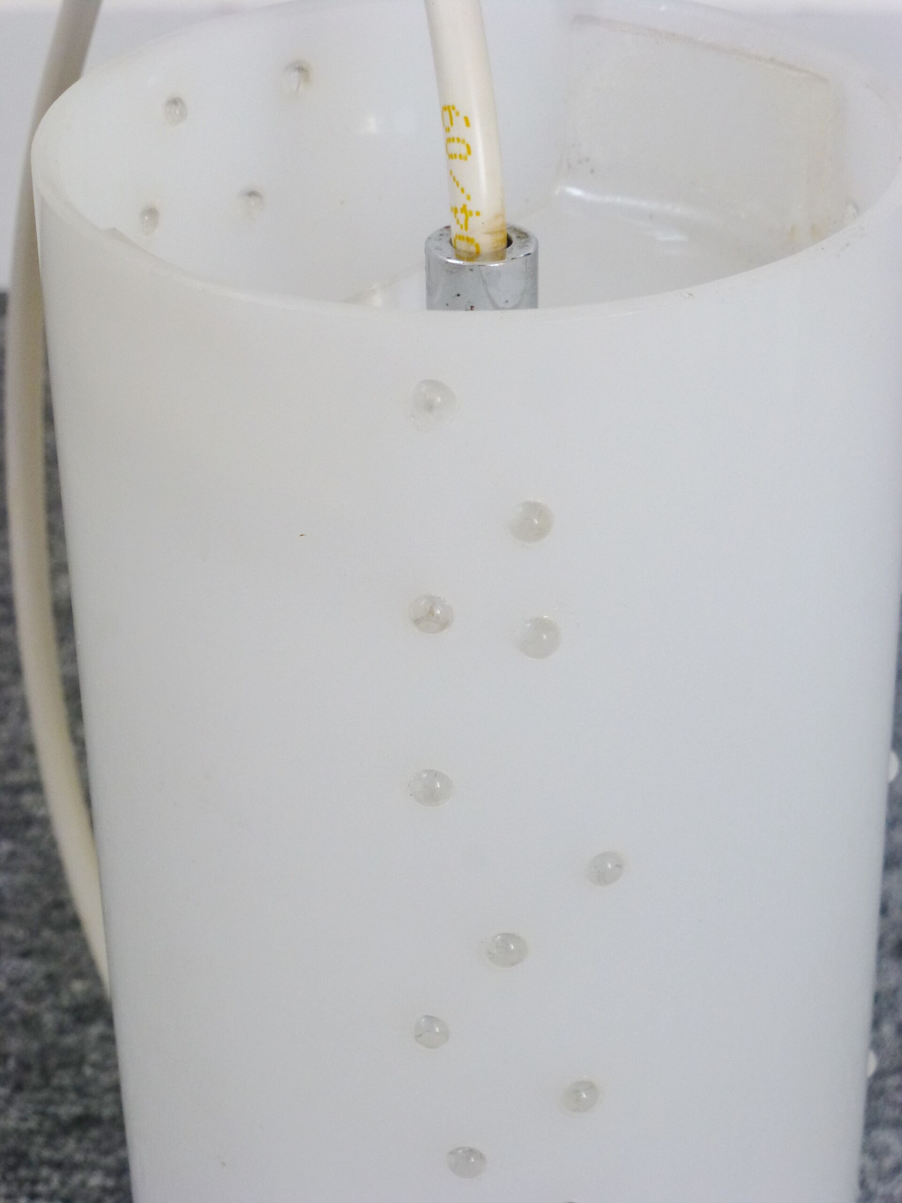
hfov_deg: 17.4
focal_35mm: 85
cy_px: 602
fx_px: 2953
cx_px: 451
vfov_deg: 23.0
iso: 250
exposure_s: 1/60
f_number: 5.2
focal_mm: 15.1
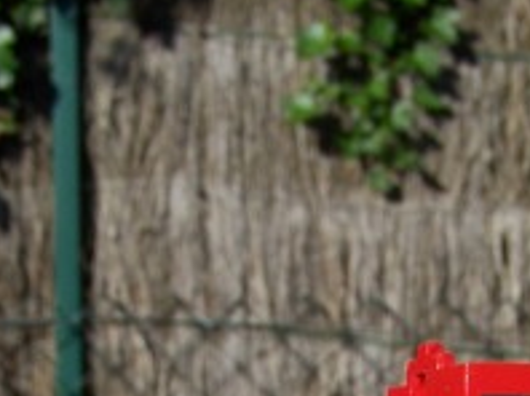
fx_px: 1881
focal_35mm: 123
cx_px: 311
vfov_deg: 11.5
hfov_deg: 16.0
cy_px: 618
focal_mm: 6.3
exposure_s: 1/750
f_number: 4
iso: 80
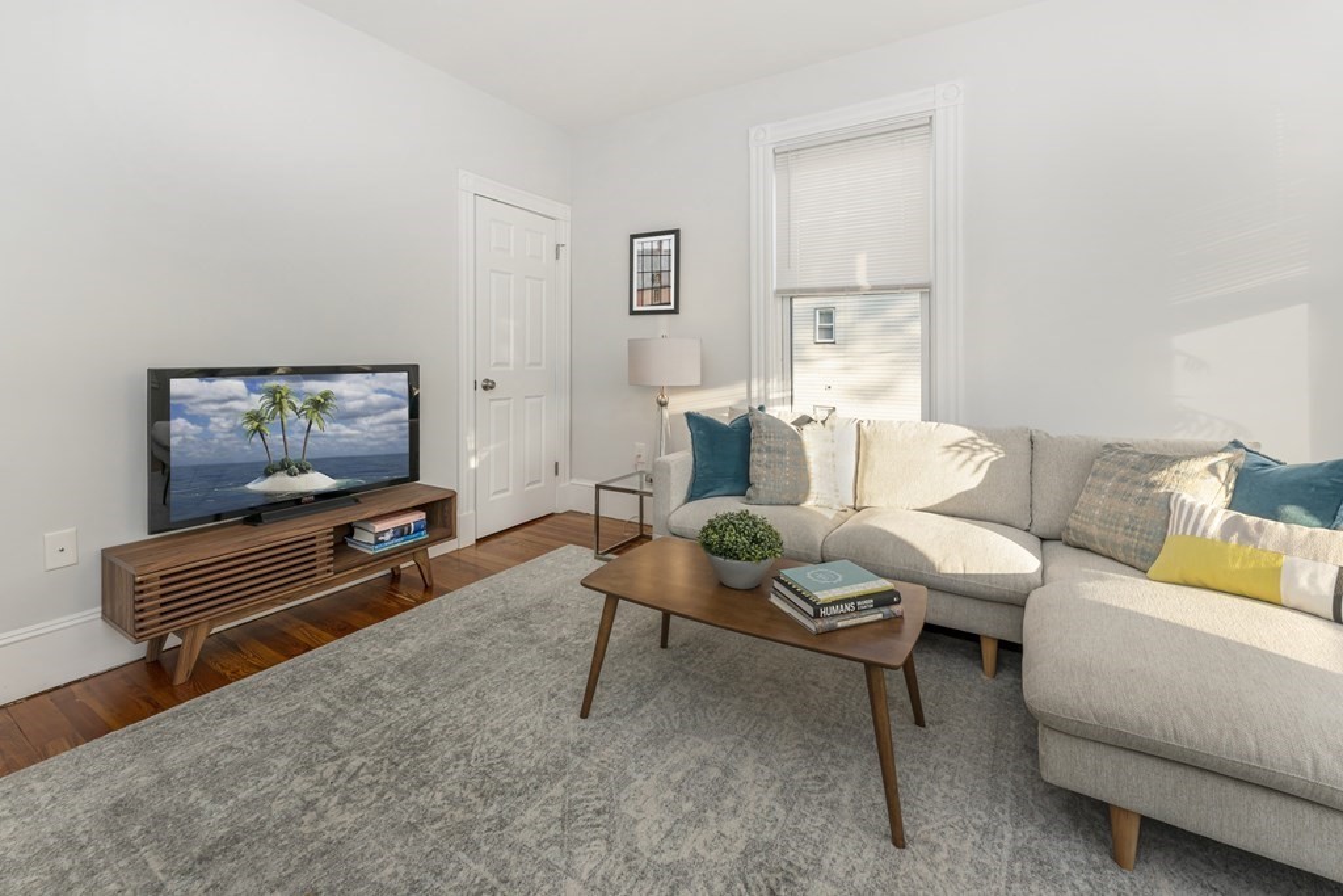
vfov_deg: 81.2
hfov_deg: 104.2
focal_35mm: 14
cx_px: 672
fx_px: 522
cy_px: 448
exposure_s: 1/125
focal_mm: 14
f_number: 7.1
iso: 500
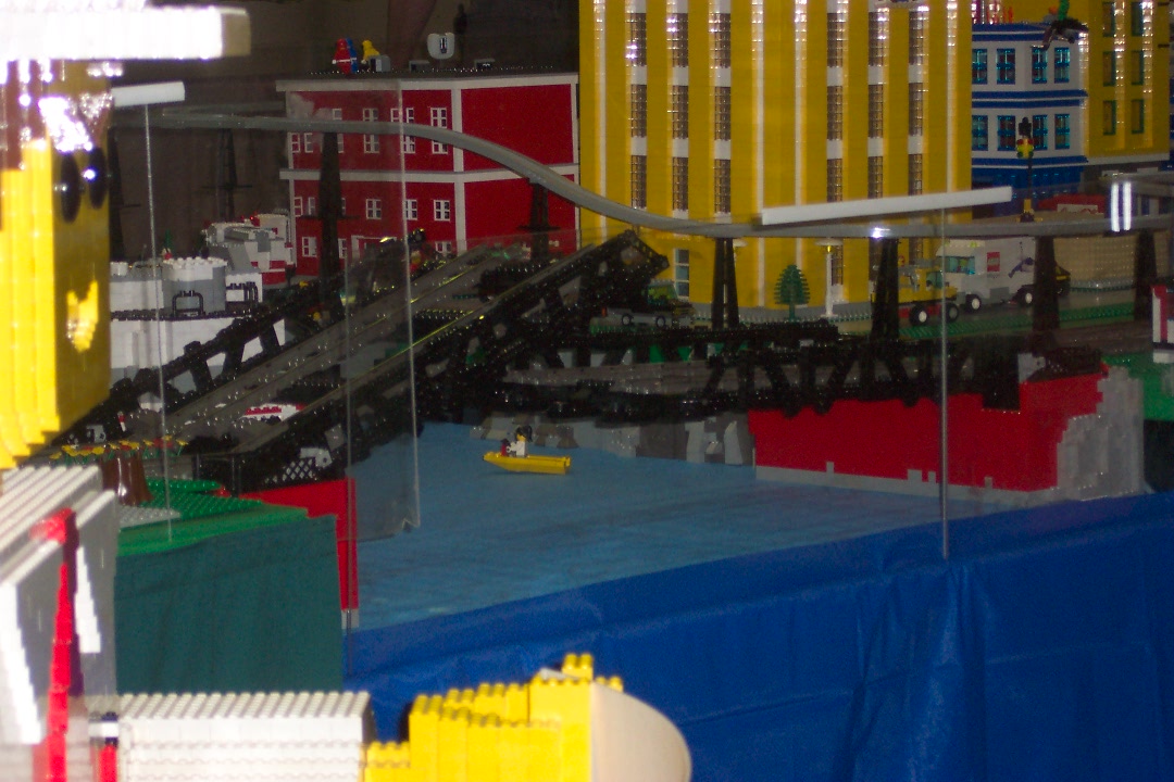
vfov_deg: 12.0
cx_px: 587
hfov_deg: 17.9
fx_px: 3717
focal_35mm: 114
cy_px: 391
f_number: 4.8
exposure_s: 1/90
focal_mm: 24
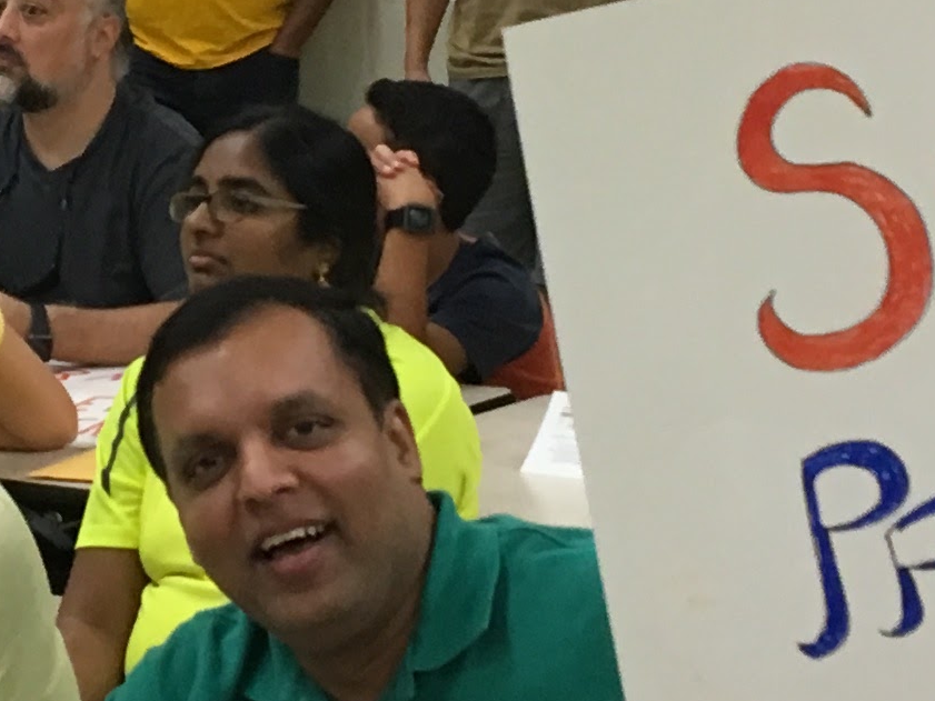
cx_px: 4
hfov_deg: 14.0
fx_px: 3755
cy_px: 229
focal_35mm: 139
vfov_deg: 10.7
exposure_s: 1/30
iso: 100
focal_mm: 4.15
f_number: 2.2
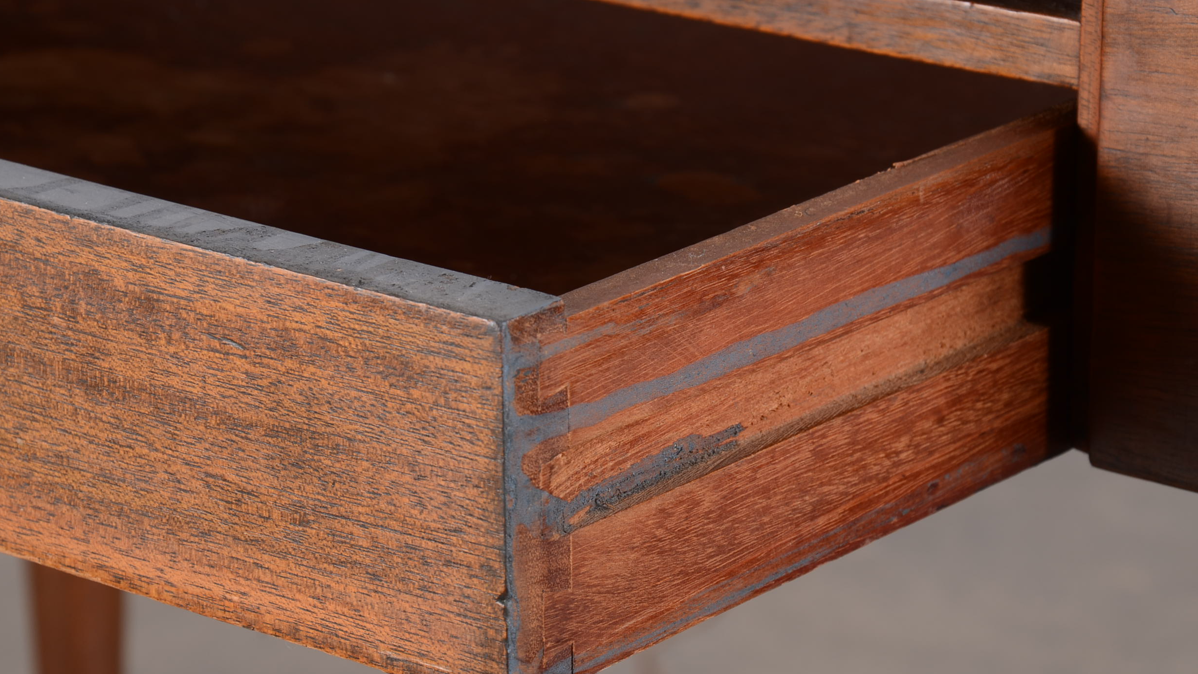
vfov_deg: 7.3
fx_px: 5258
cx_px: 597
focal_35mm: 166
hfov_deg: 13.0
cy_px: 371
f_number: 11
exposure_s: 1/125
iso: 125
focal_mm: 105
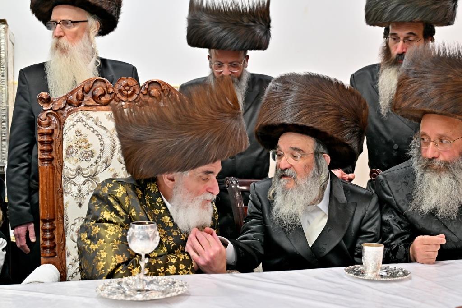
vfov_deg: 30.5
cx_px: 231
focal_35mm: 44
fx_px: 565
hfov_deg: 44.5
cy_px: 154
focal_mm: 44
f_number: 4
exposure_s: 1/200
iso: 640
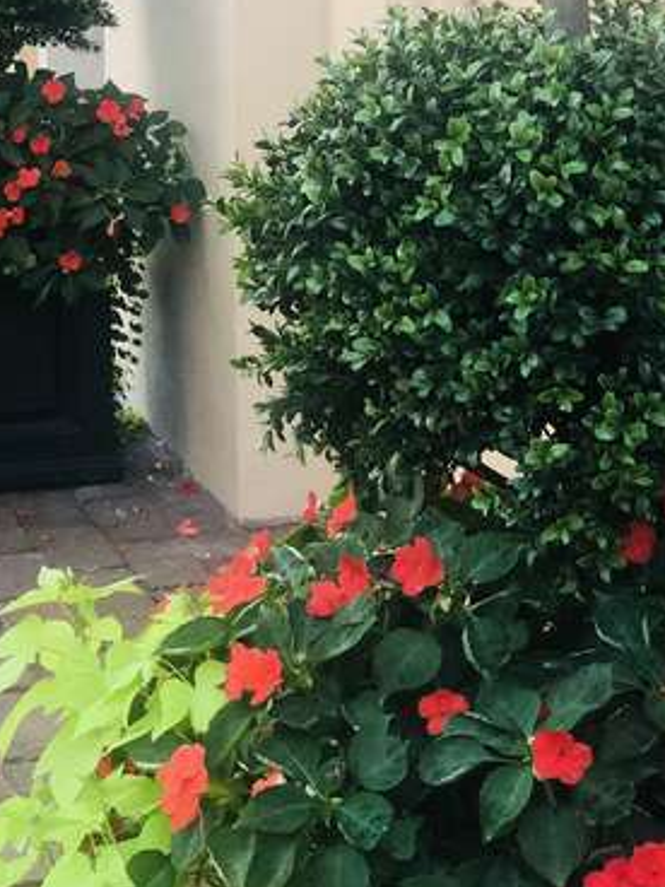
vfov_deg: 17.3
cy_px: 161
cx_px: 123
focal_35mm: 113
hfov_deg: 13.0
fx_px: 2894
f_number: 2.4
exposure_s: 1/60
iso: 100
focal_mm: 6
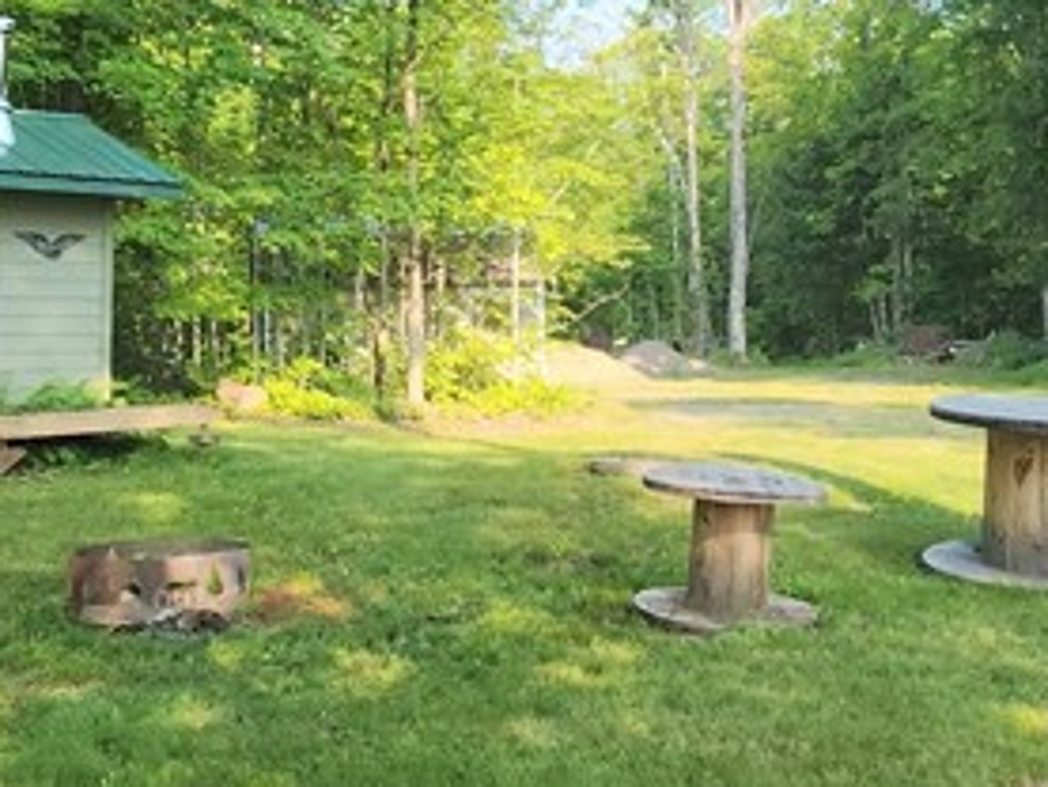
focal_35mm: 48
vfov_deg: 30.0
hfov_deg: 39.2
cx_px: 689
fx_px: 1454
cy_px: 250
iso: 50
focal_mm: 2.2
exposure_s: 1/417
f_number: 2.2
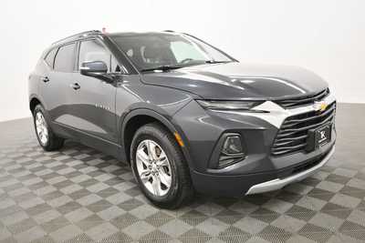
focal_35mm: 30
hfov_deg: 61.9
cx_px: 182
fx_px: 304
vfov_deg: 43.6
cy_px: 122
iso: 1800
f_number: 5.6
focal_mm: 20
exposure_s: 1/125
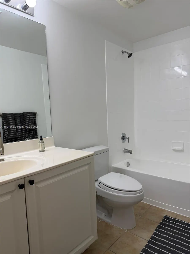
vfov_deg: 71.6
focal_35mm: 24
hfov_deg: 56.8
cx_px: 95
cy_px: 127
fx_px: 176
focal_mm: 6.76
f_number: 1.78
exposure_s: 1/120
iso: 50
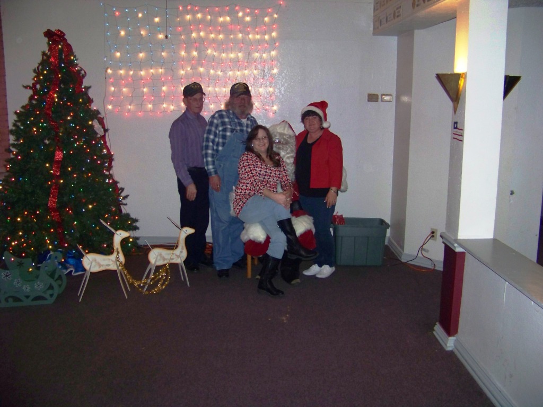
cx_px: 272
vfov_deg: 39.7
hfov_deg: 51.4
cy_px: 204
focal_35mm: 36
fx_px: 565
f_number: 2.8
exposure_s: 1/30
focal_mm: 5.85
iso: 200
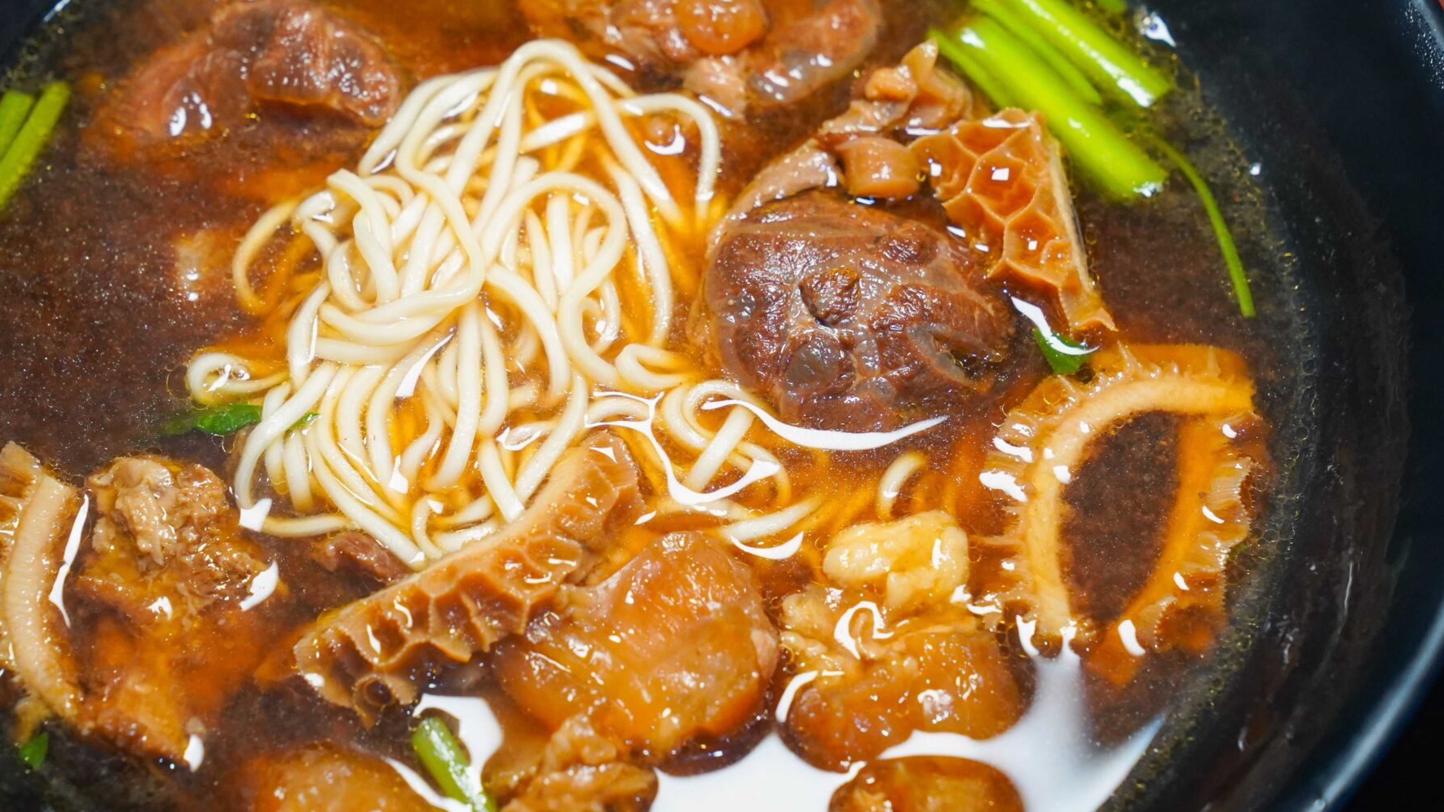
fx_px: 4058
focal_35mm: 106
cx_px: 584
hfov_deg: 20.2
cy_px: 358
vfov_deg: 11.4
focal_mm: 70
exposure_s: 1/80
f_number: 5.6
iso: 2500
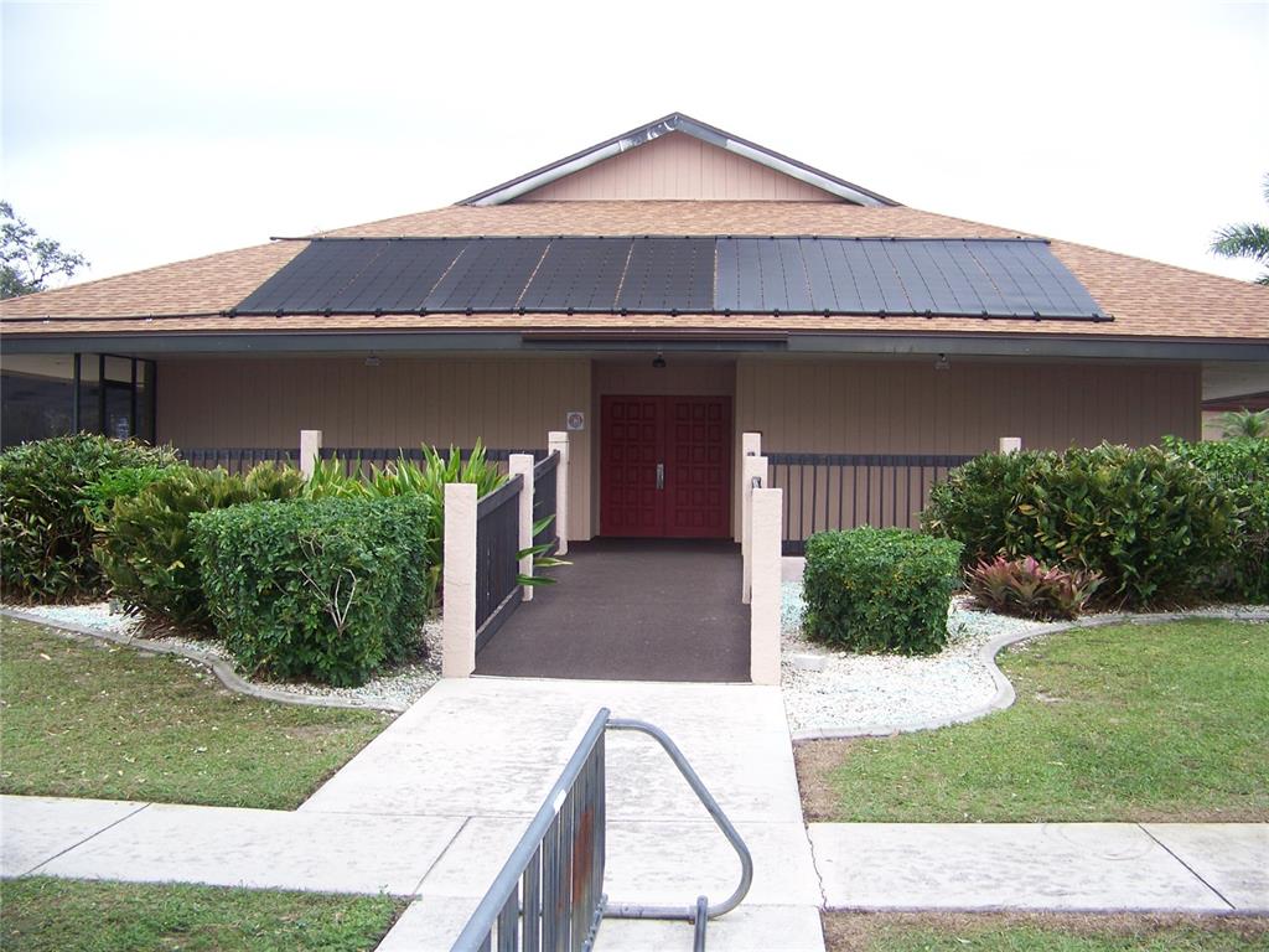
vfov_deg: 39.7
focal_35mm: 36
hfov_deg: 51.4
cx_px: 634
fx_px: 1320
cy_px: 476
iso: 64
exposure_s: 1/50
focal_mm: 5.85
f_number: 2.8
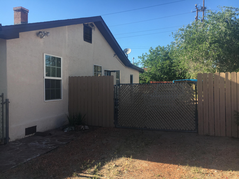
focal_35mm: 29
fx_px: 200
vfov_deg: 48.2
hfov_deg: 61.7
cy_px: 90
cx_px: 120
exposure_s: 1/620
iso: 25
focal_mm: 4.15
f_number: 2.2
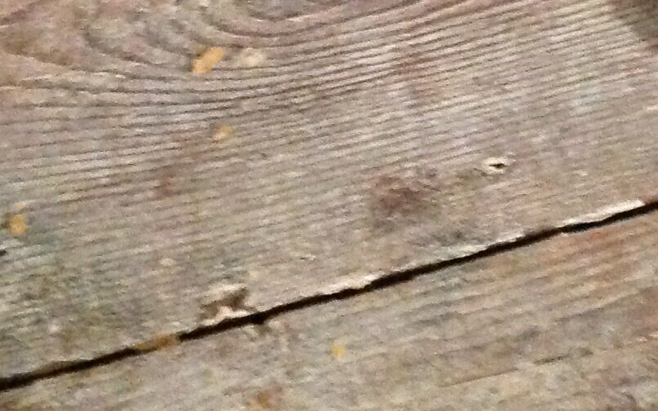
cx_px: 484
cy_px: -178
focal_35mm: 119
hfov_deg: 17.4
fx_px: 2134
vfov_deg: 10.7
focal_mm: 4.28
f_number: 2.4
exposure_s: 1/17
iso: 800
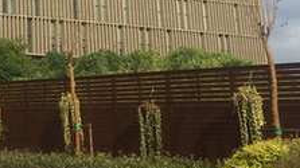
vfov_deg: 10.7
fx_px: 835
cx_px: -74
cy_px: -148
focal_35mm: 105
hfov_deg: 19.1
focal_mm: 4.15
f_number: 2.2
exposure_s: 1/3049
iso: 32
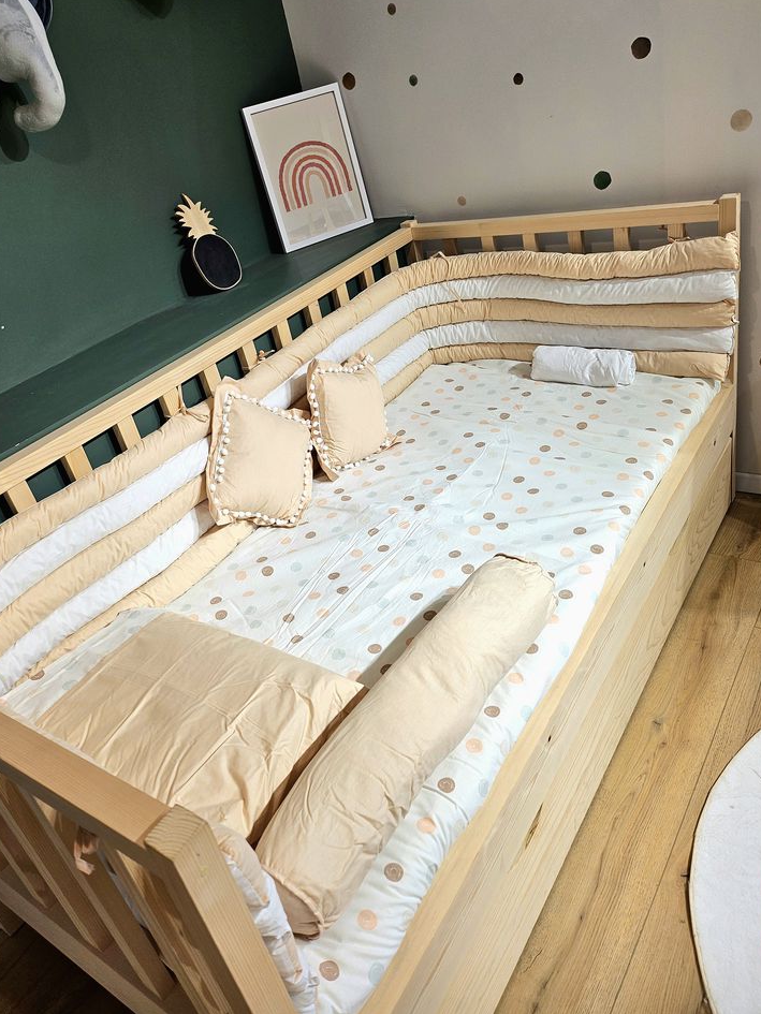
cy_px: 467
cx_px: 363
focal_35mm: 26
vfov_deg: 67.2
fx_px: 762
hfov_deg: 53.1
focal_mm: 5
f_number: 1.8
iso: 50
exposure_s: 1/141
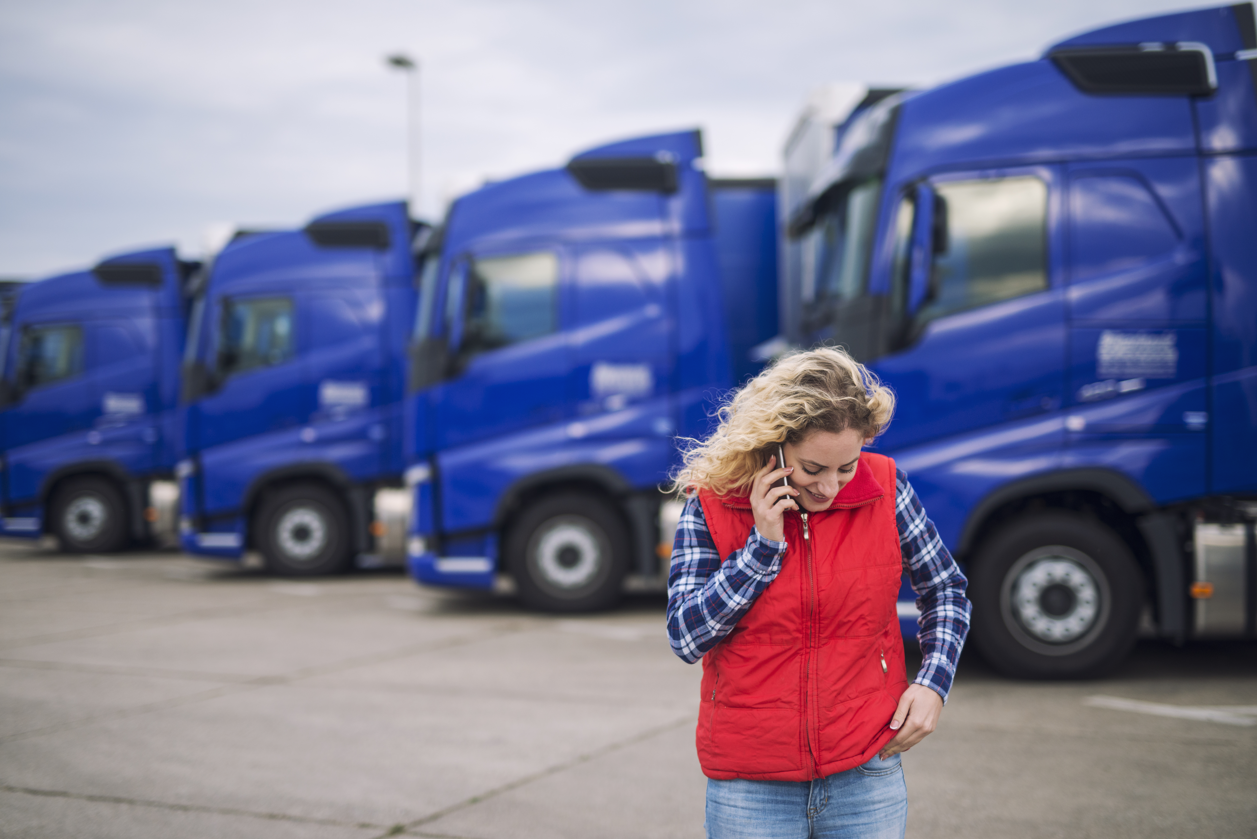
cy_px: 420
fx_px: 1746
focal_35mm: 50
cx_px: 628
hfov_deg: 39.6
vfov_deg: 27.0
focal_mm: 50
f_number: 1.6
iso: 320
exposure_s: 1/4000
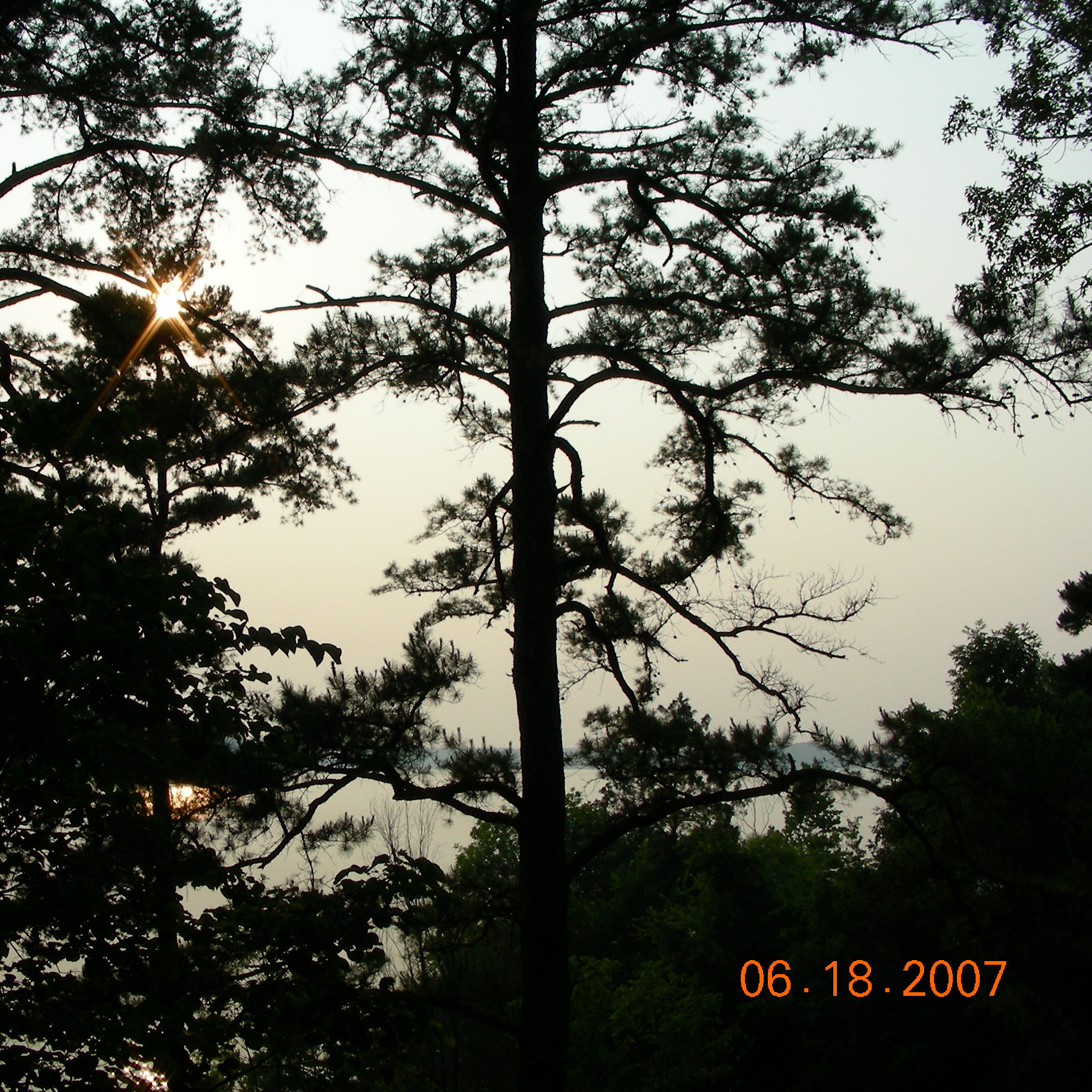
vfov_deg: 37.6
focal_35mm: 45
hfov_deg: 37.2
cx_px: 378
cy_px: 544
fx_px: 1606
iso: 50
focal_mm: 6.3
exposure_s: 1/514
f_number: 5.6
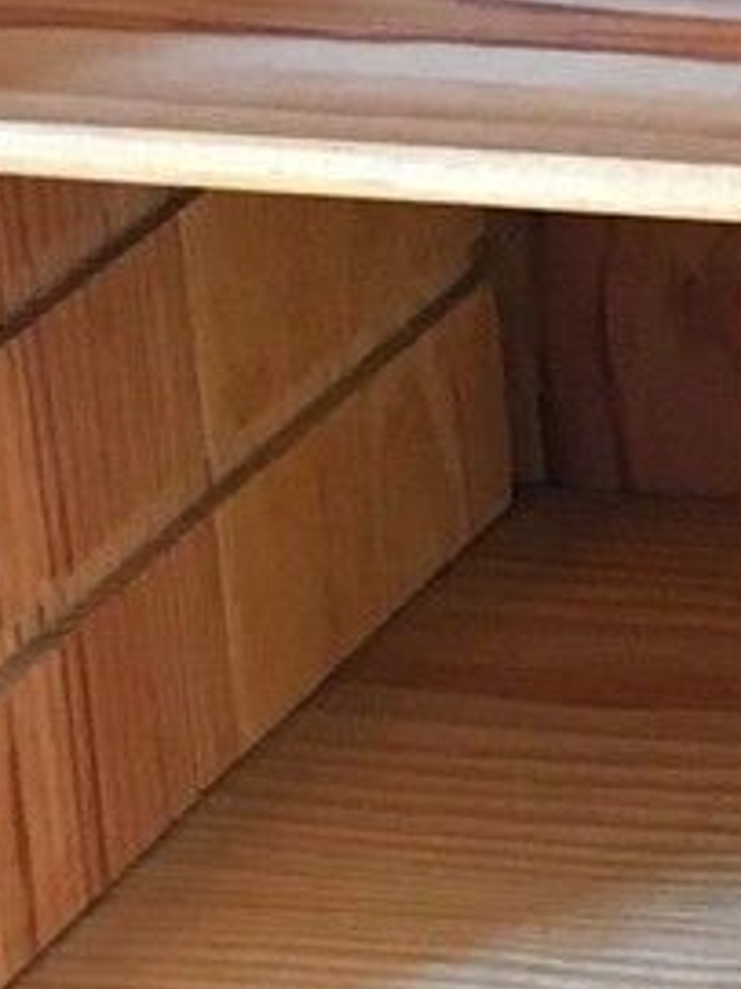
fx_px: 6113
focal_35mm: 214
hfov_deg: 6.4
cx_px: 2219
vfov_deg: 9.2
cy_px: 139
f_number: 2.2
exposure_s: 1/33
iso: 125
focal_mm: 4.15
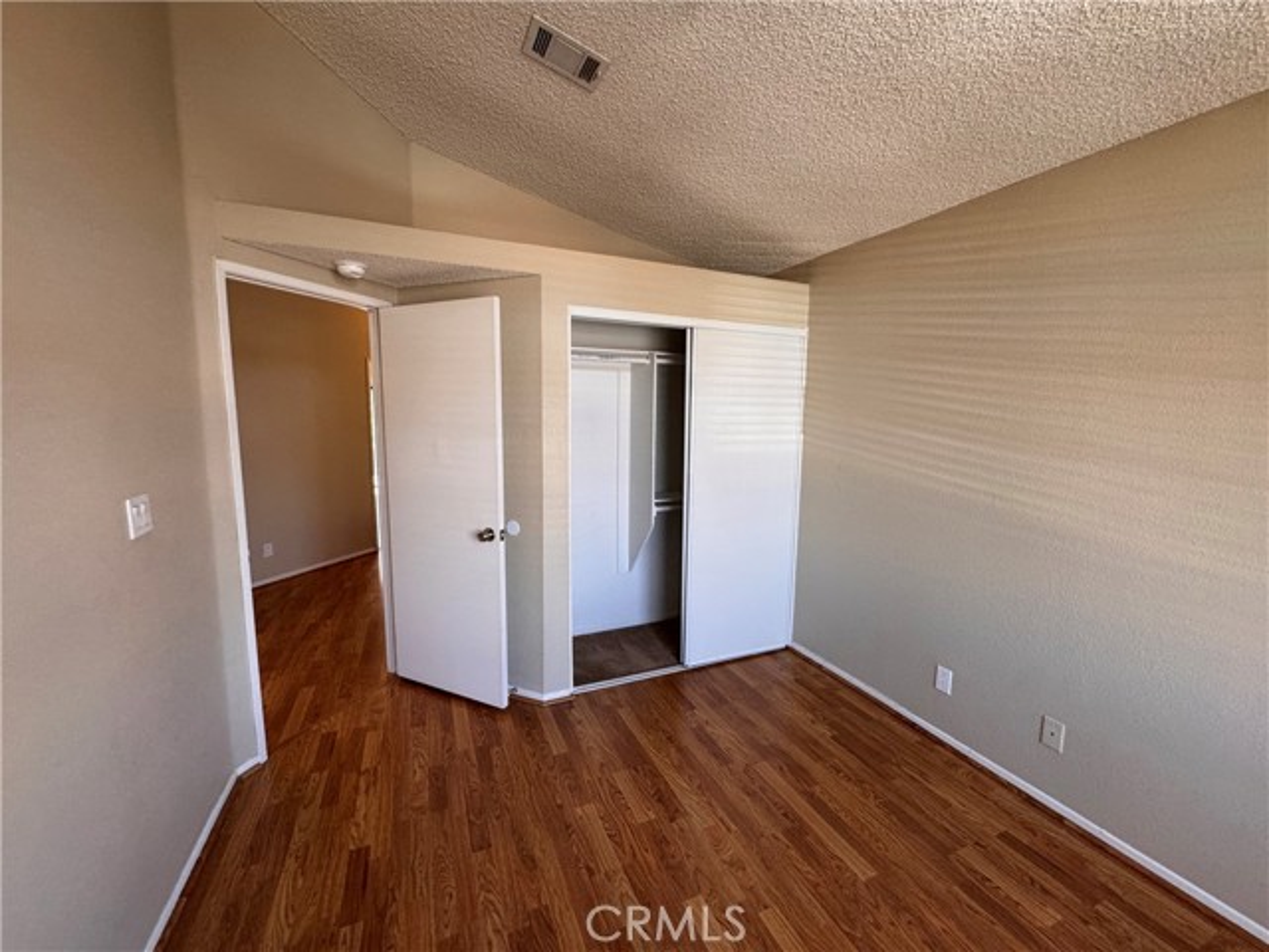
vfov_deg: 85.7
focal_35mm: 14
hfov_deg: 102.1
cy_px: 476
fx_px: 513
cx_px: 634
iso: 200
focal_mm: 2.22
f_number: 2.2
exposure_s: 1/120
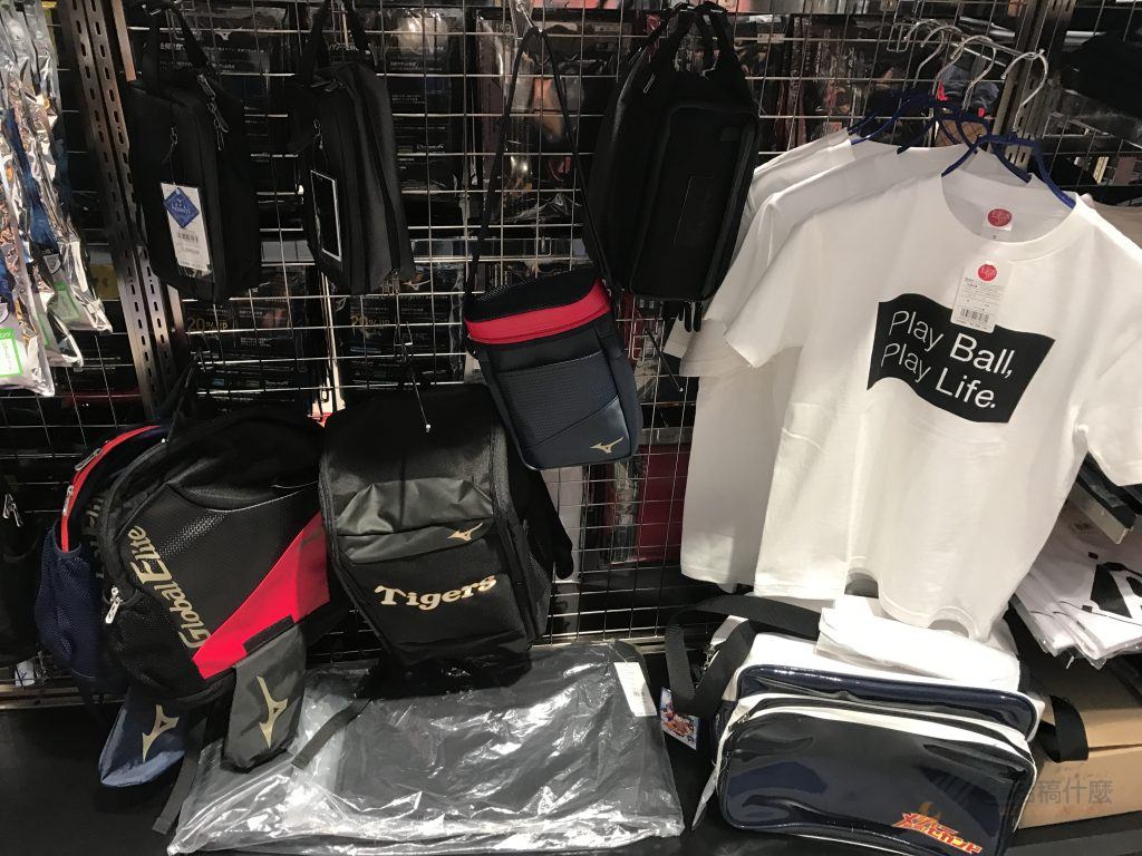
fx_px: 924
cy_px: 428
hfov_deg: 63.4
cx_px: 571
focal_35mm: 28
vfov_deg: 49.7
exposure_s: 1/23
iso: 40
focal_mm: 3.99
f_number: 1.8
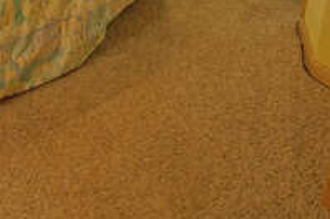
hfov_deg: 34.2
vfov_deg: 19.4
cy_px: -138
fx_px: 531
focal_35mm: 58
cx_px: 106
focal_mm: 10
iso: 400
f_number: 4
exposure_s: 1/60
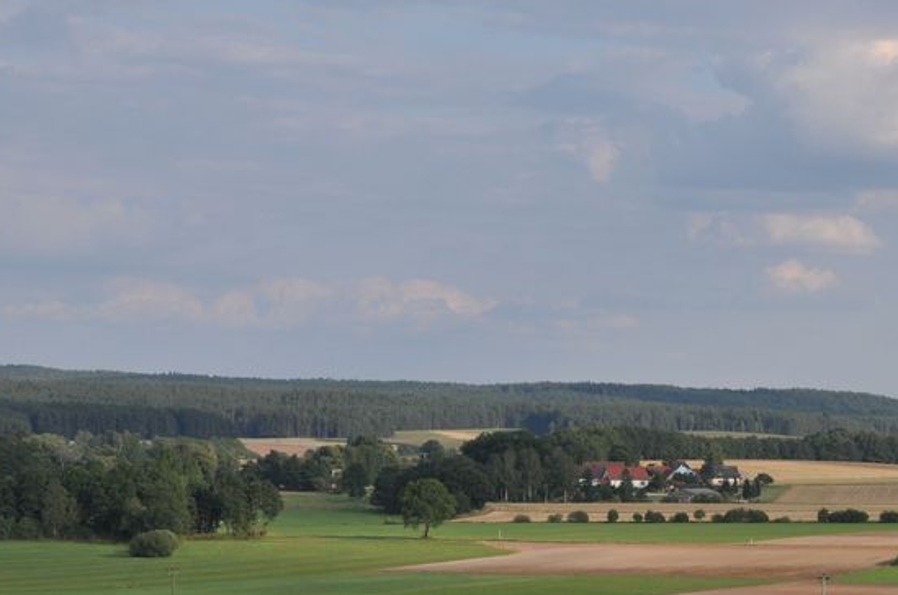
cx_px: 718
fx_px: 3136
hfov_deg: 16.2
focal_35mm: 126
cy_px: 490
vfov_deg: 10.8
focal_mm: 45
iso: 250
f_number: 9
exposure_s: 1/500
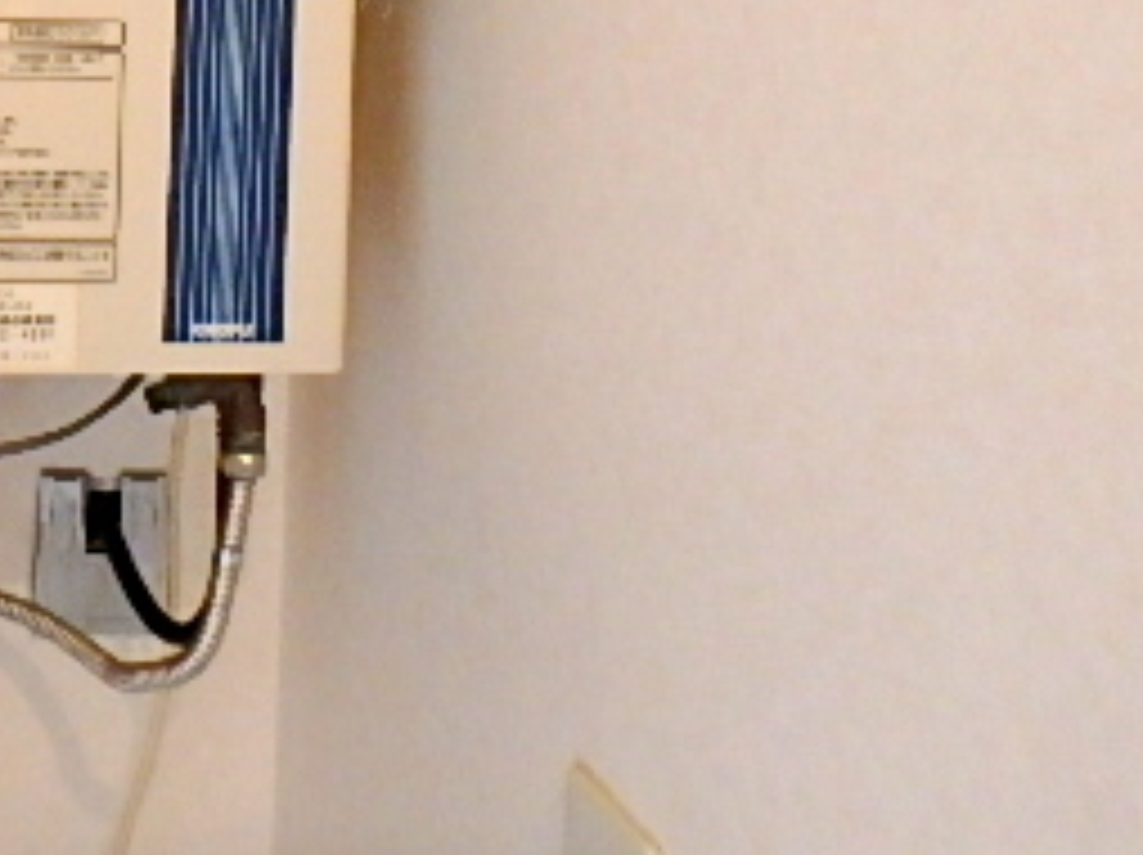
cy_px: -166
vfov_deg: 24.9
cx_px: -135
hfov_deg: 31.8
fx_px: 1748
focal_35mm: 53
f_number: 3.5
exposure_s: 1/30
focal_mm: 3.7
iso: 500
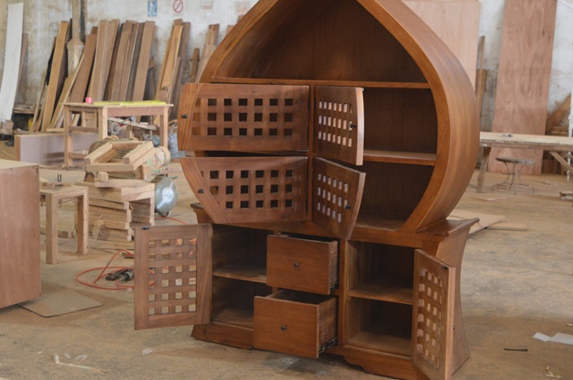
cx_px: 344
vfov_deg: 28.0
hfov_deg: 41.0
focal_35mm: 48
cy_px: 169
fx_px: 763
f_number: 3.5
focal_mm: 18
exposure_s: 1/15
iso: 800
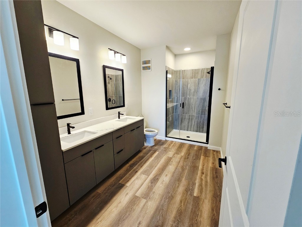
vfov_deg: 89.9
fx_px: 113
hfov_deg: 106.2
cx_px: 151
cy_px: 114
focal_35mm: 13
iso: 160
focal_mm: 2.2
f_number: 2.2
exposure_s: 1/60.2
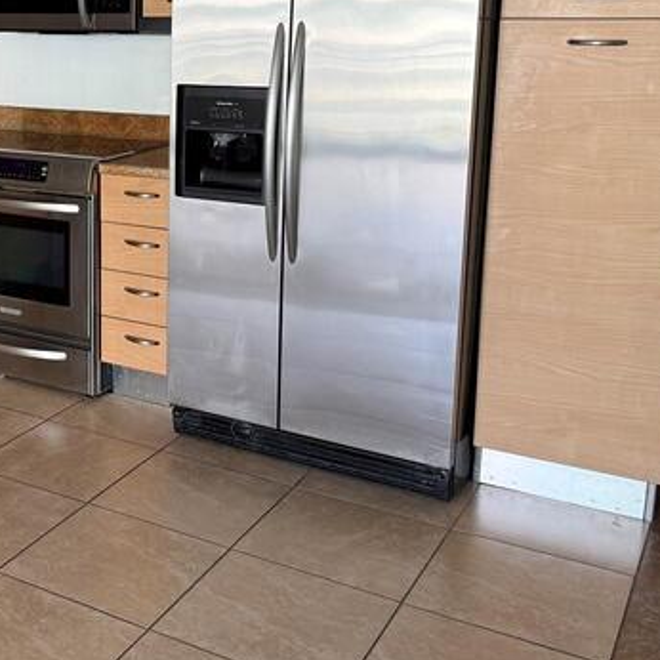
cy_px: 187
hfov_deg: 32.2
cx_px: 17
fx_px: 1057
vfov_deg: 34.1
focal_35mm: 49
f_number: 1.78
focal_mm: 6.76
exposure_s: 1/121
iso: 100
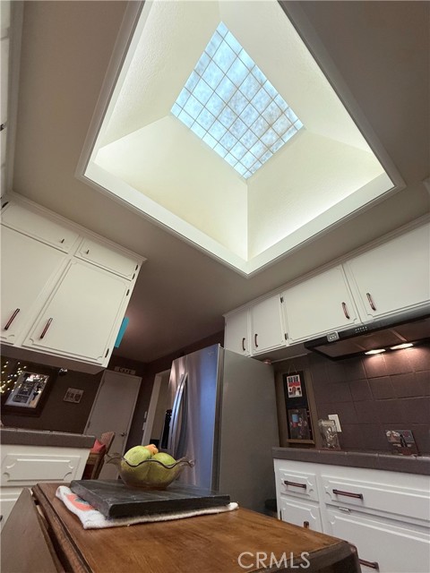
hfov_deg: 85.7
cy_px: 286
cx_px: 215
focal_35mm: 14
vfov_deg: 102.1
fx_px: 232
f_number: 2.2
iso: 125
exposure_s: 1/120
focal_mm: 2.22
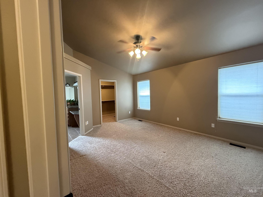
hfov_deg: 102.1
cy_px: 98
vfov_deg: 85.7
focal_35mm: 14
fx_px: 106
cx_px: 132
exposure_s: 1/60
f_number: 2.2
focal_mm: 2.22
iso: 640
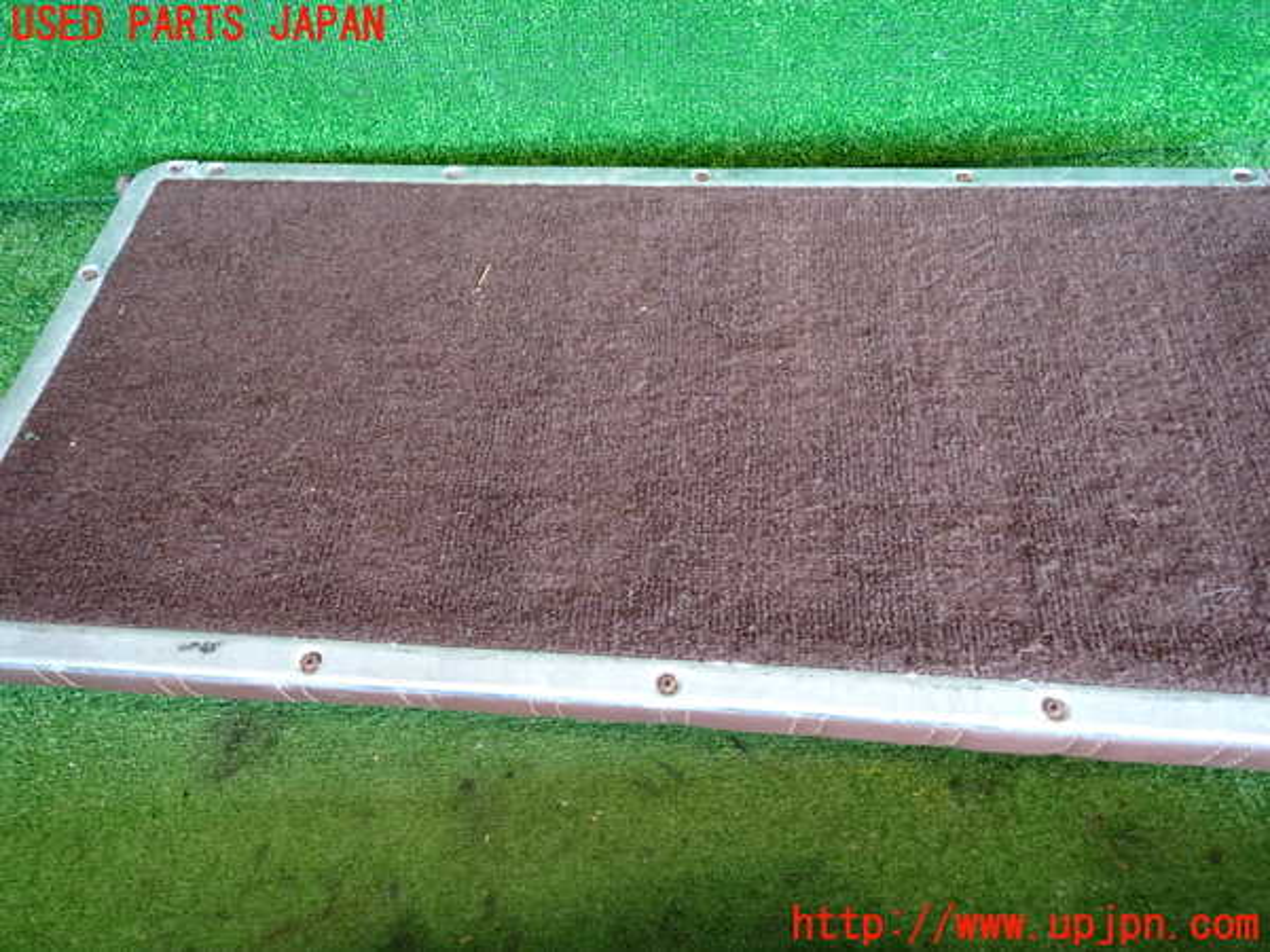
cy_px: 476
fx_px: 917
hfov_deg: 69.4
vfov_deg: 54.9
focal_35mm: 25
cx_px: 635
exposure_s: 1/30
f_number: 2
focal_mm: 4.5
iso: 320
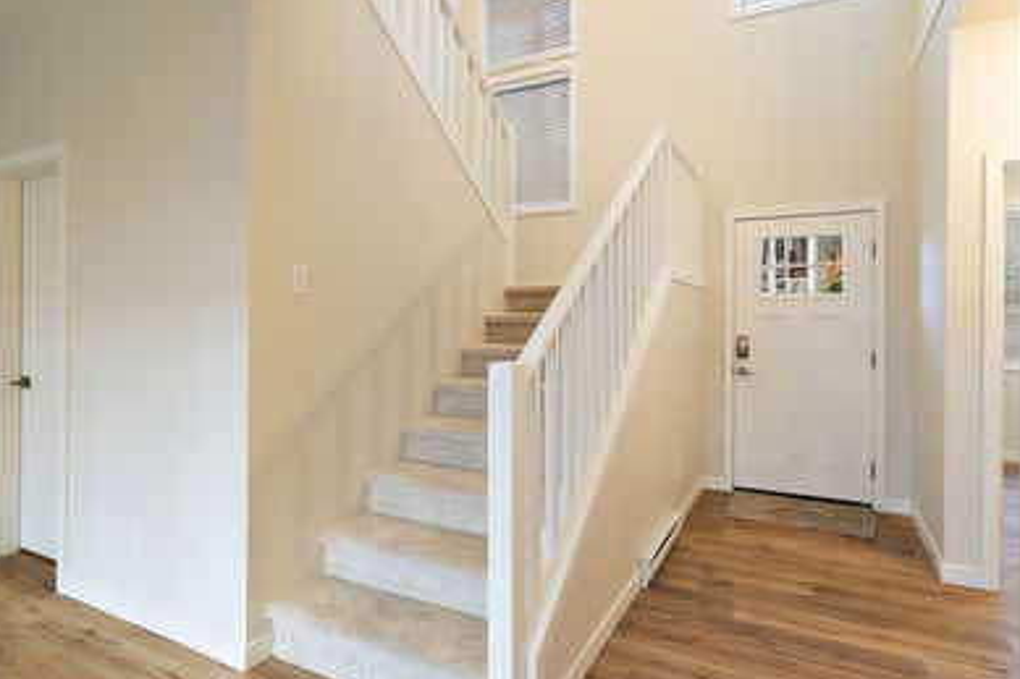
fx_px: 538
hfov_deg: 86.8
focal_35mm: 19
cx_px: 549
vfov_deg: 64.5
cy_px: 330
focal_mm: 17
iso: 250
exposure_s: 1
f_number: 8
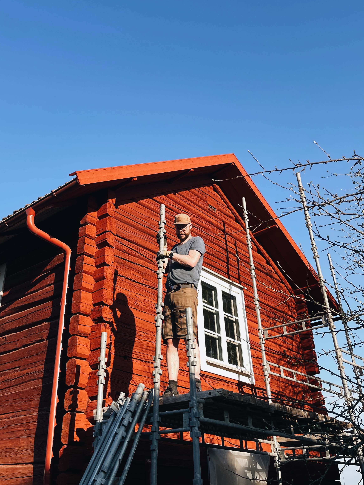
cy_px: 187
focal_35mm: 34
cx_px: 144
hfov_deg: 41.6
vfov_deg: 53.5
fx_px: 477
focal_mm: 4.2
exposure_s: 1/1795
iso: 50
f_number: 1.6
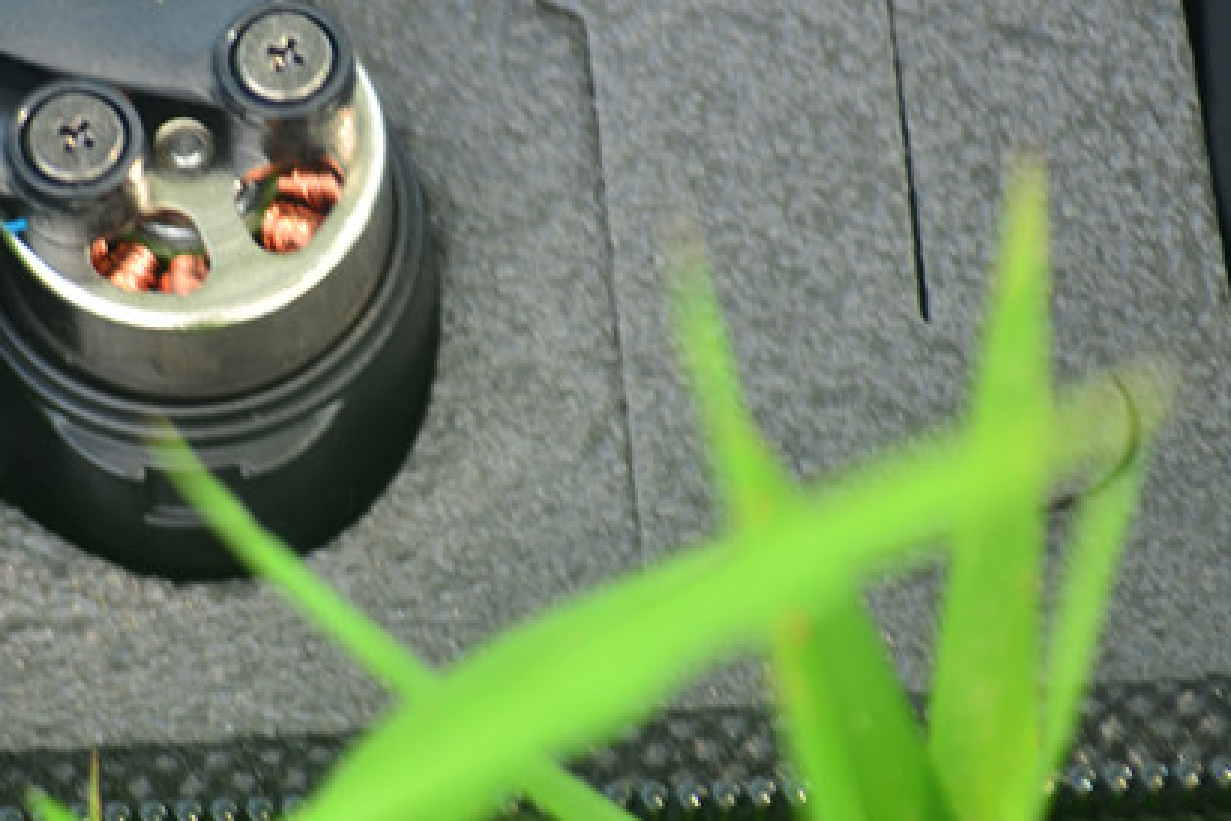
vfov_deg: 2.4
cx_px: 231
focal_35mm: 583
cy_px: 328
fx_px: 19934
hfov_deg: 3.5
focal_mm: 200
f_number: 7.1
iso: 250
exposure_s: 1/125
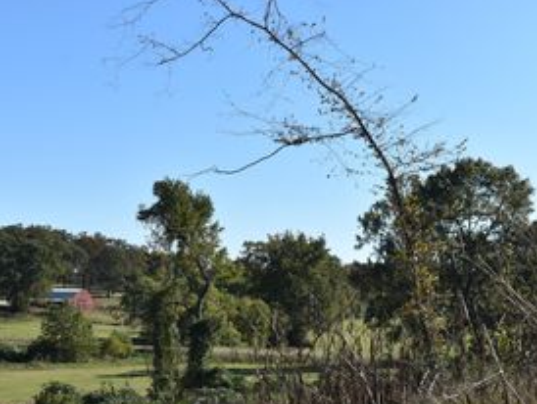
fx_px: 1021
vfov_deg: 22.3
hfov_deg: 29.0
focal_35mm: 66
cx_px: 136
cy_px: 274
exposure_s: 1/250
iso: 100
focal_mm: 29
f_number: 8
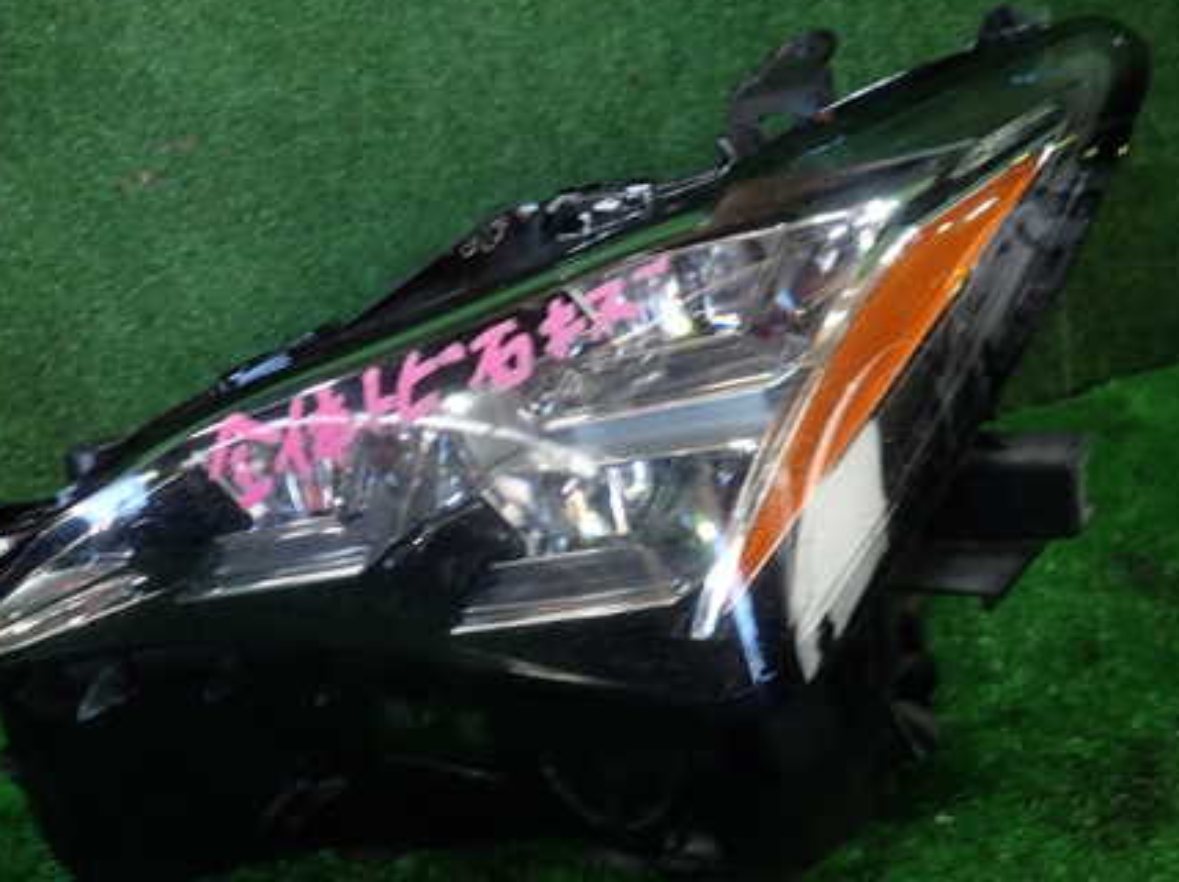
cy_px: 489
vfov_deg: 40.6
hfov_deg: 52.6
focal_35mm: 35
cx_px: 528
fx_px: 1191
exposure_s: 1/60
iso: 160
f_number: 2
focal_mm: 4.5
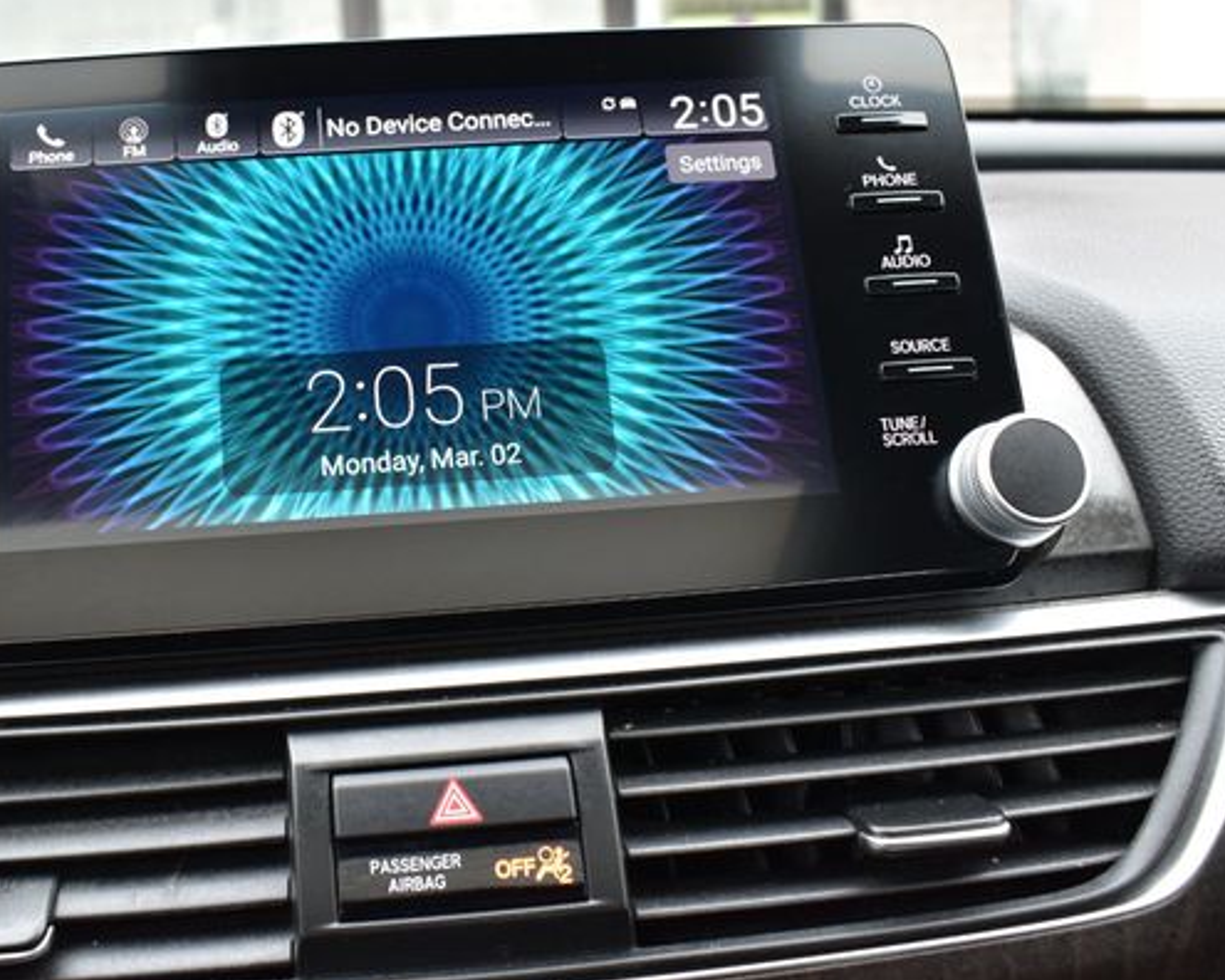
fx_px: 1450
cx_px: 448
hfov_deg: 45.3
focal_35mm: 40
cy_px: 465
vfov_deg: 37.3
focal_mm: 22
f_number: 6.3
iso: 400
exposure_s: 1/20
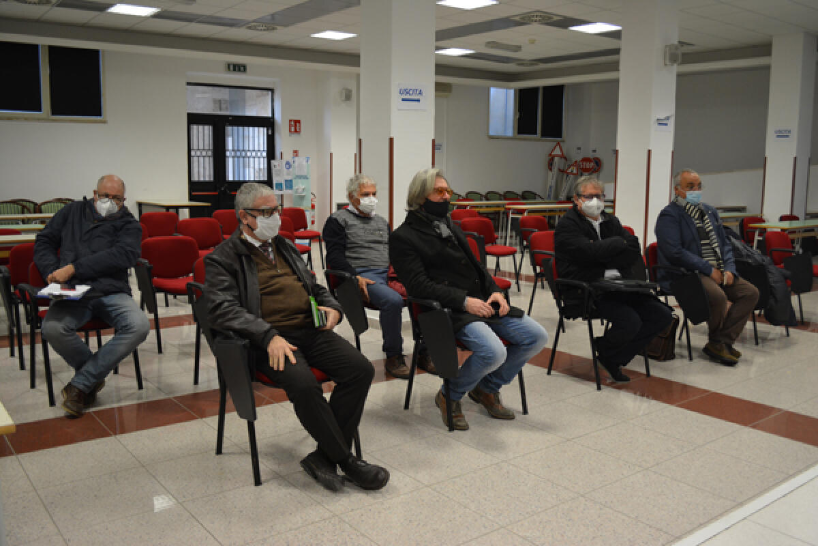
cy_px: 273
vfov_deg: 40.0
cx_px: 409
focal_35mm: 33
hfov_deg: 57.2
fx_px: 750
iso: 800
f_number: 3.8
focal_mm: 22
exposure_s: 1/40
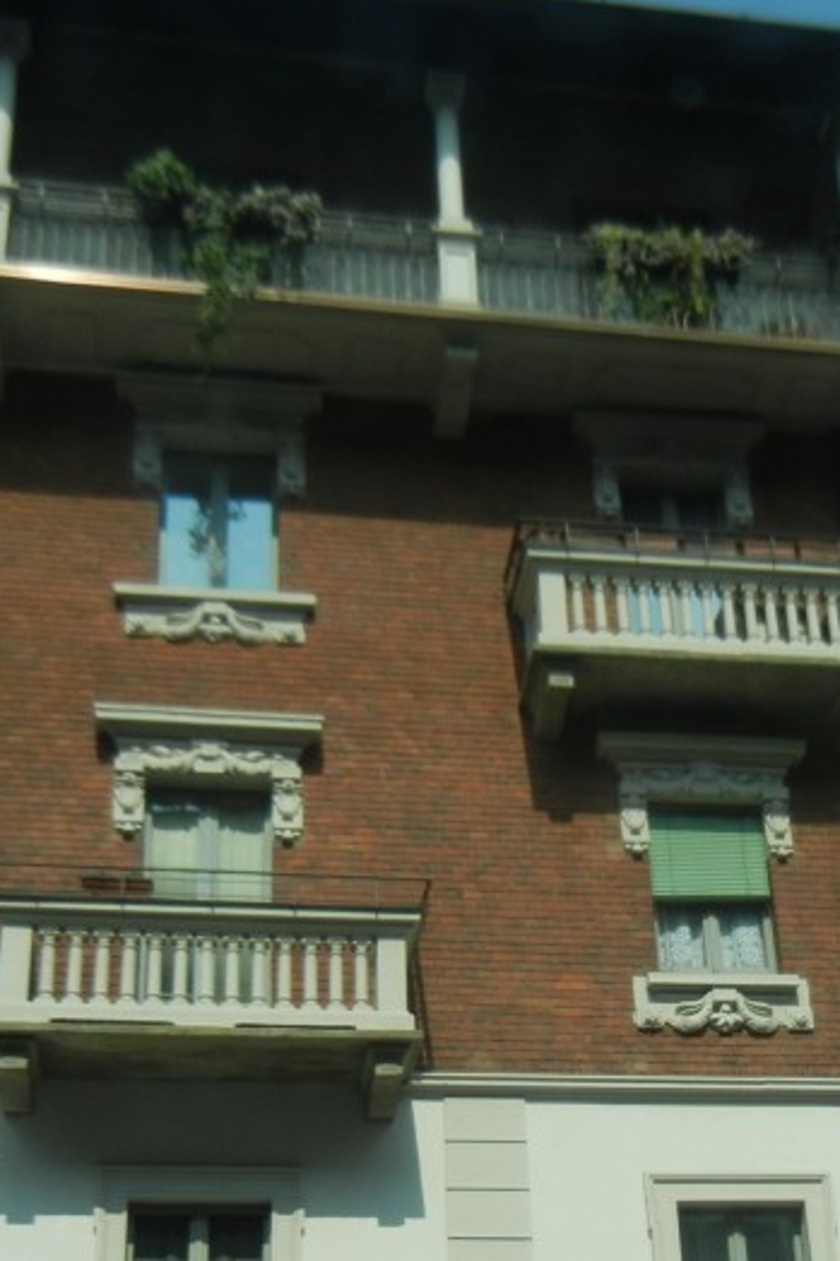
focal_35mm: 61
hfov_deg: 22.1
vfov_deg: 32.4
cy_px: 902
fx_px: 2136
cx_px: 621
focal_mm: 5.4
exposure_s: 1/412
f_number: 7
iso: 160
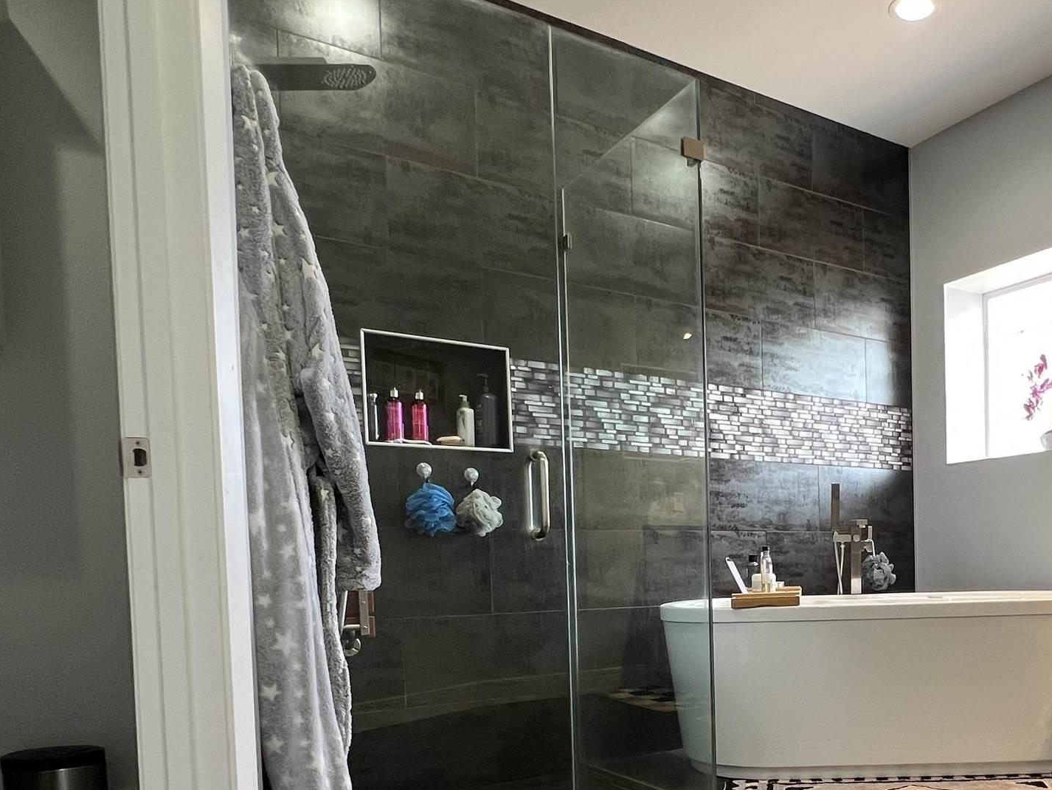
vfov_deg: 47.8
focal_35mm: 28
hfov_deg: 60.0
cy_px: 597
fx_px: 851
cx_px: 789
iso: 160
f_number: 1.8
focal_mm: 1.57
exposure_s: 1/60
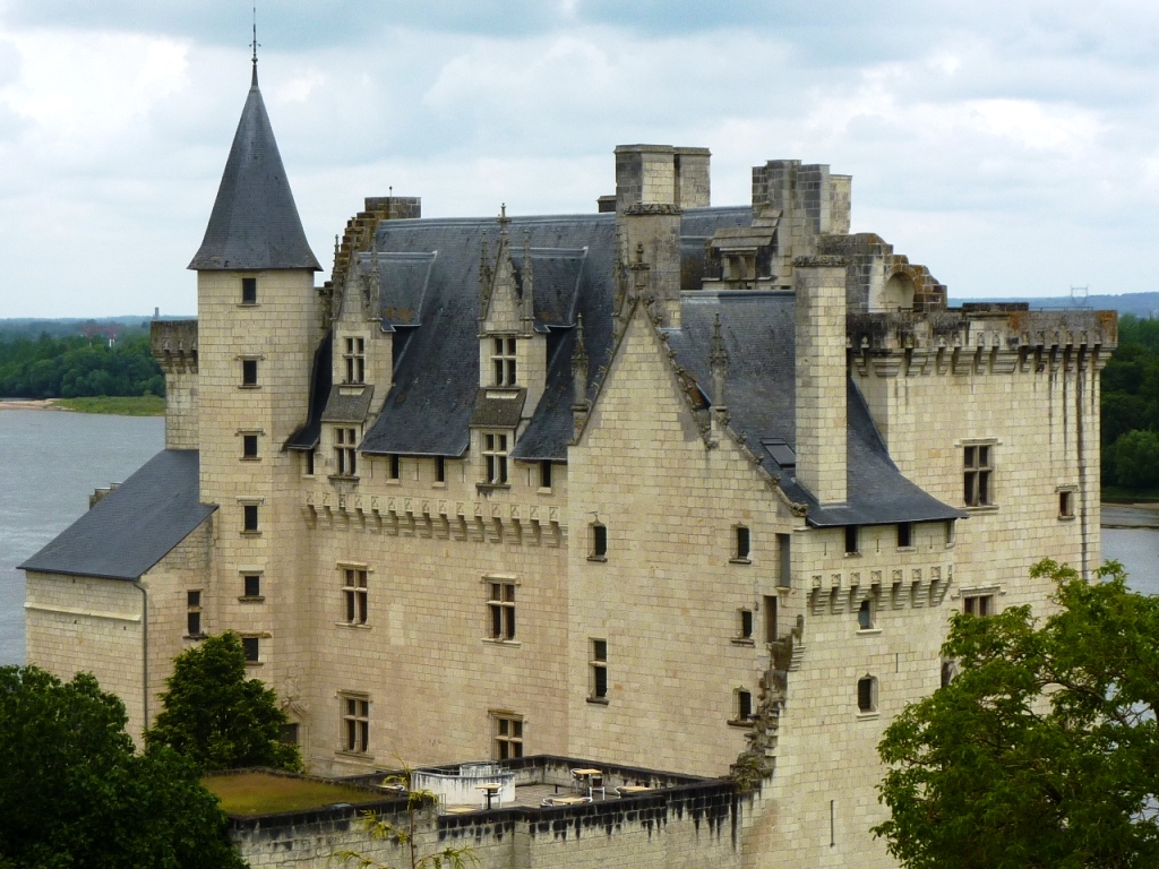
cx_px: 580
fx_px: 3482
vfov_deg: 14.2
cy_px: 434
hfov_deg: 18.9
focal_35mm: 104
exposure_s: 1/500
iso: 80
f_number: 4.5
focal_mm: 11.9
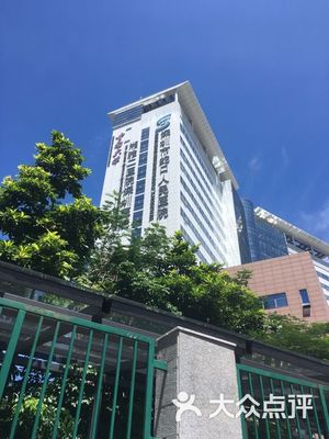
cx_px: 164
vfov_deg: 61.7
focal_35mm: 29
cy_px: 220
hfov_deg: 48.2
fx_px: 367
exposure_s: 1/1672
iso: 25
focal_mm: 4.15
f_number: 2.2
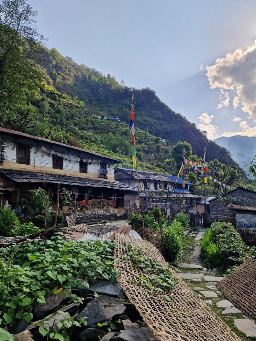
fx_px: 227
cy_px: 170
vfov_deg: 73.9
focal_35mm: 23
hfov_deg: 58.9
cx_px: 128
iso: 50
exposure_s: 1/1429
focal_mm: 5.4
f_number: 1.8
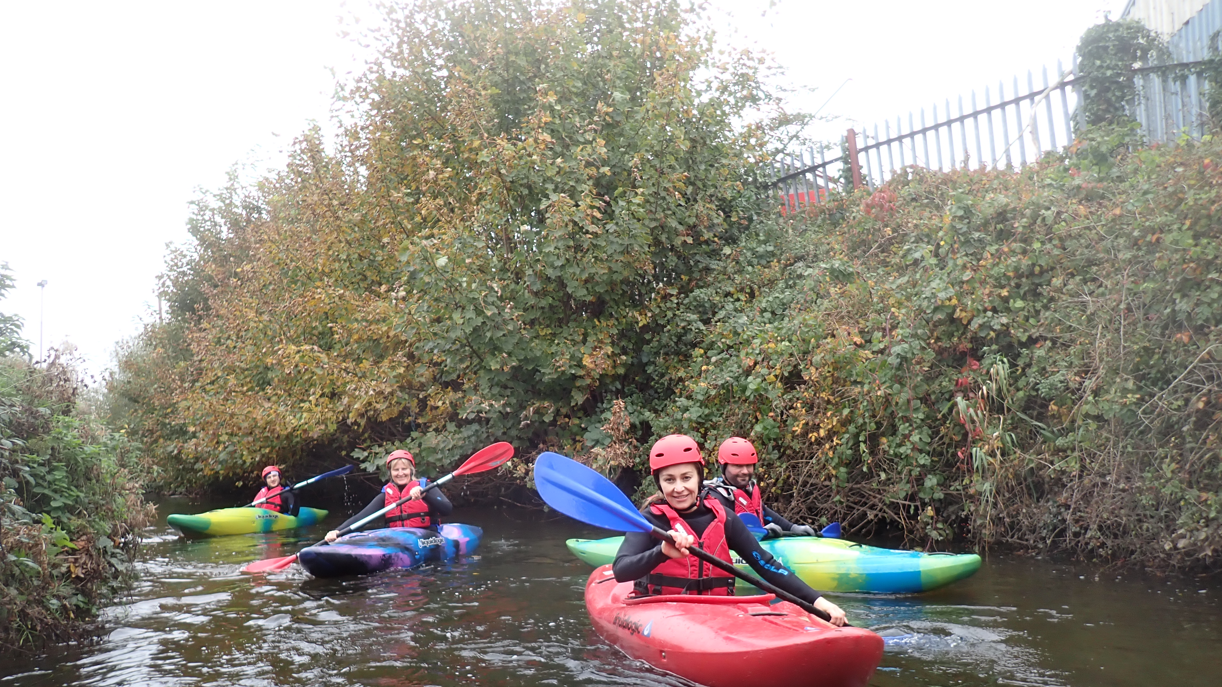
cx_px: 609
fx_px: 907
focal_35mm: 28
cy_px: 418
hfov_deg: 67.9
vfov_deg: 41.3
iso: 100
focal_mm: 4.5
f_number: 2
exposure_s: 1/125
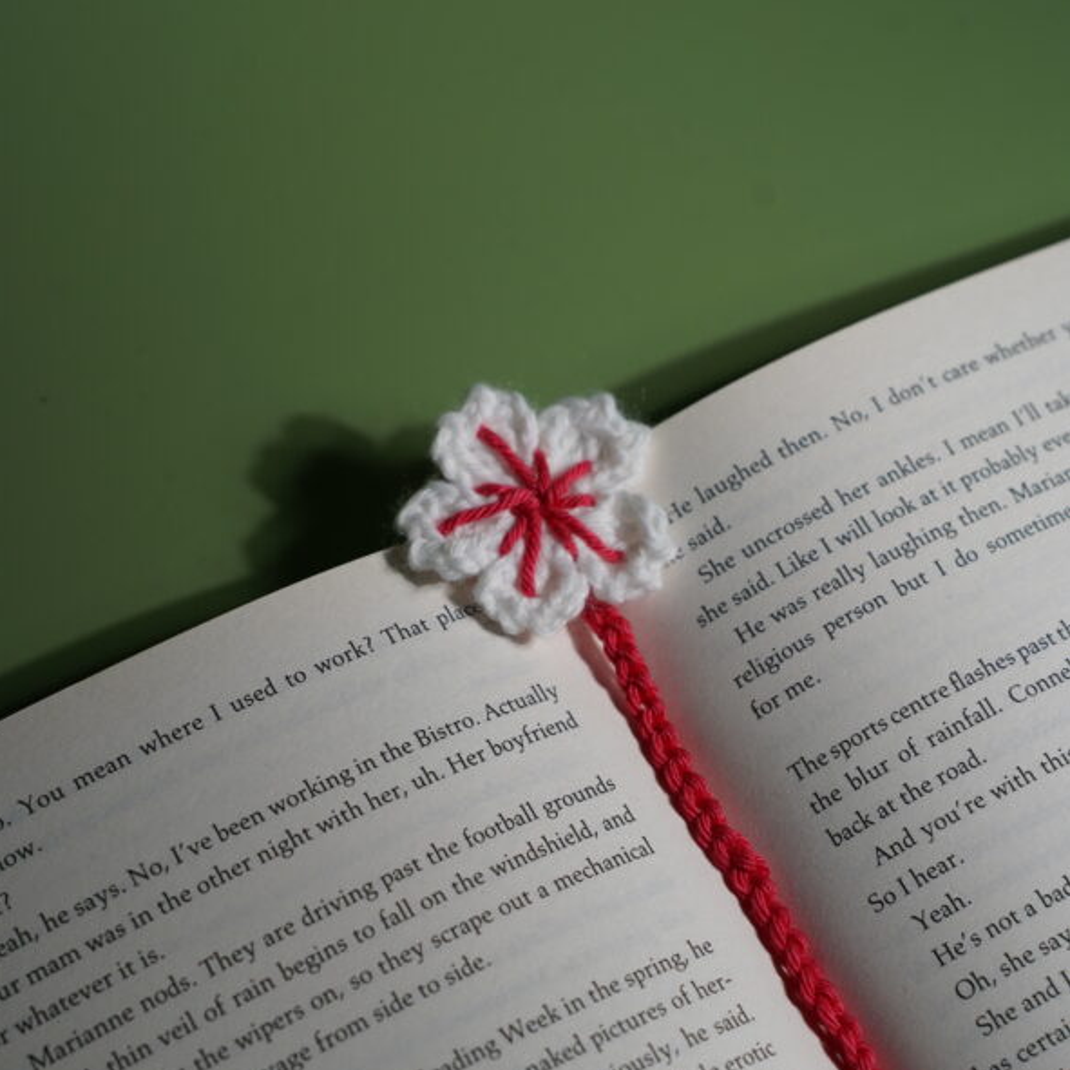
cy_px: 681
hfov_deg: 21.9
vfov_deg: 21.9
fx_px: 2763
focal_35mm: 79
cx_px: 532
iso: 400
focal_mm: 61
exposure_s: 1/1000
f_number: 5.6
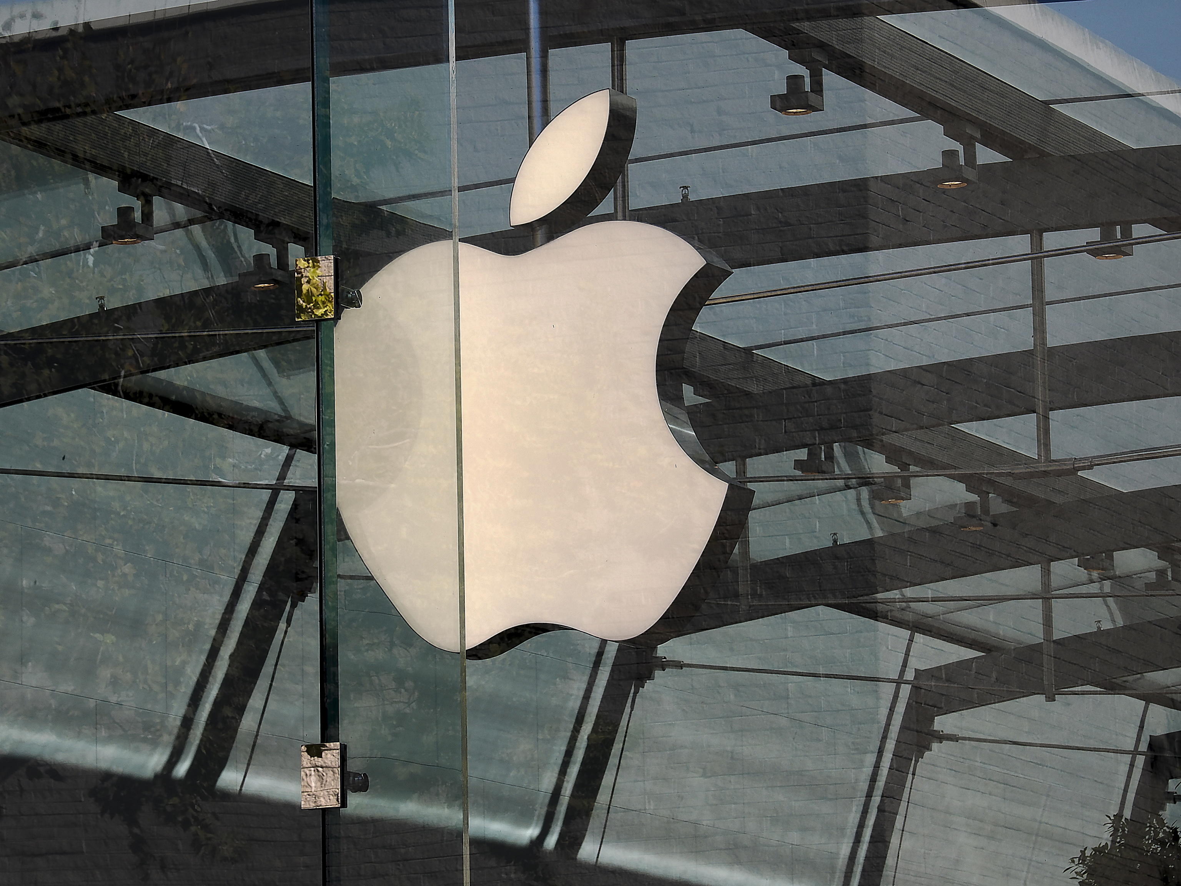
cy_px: 443
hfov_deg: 9.9
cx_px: 590
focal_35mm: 200
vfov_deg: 7.4
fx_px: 6823
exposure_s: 1/640
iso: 400
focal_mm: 100
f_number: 8
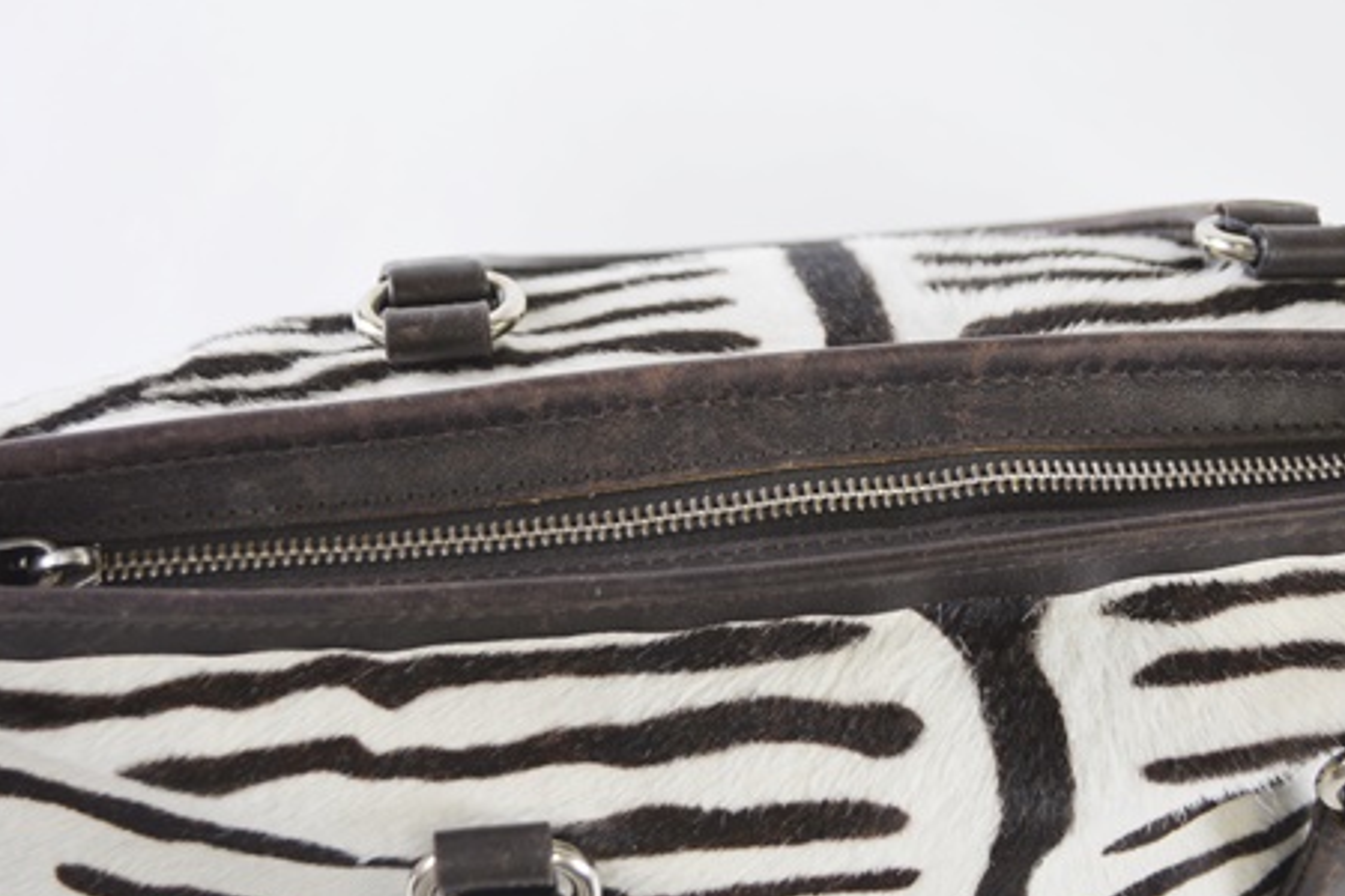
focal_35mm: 60
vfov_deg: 22.6
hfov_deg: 33.4
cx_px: 672
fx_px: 2241
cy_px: 433
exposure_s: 1/100
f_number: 4.5
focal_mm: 30
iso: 400
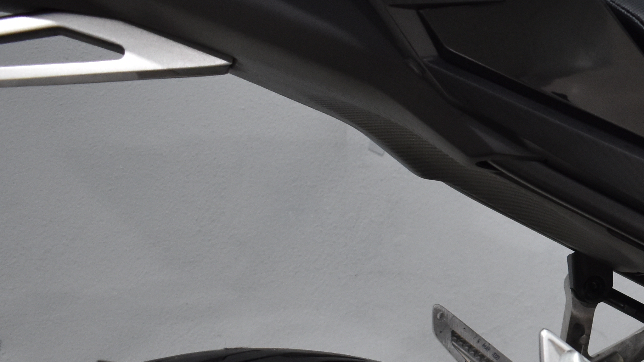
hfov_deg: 21.7
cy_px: 356
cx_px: 827
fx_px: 1520
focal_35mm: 89
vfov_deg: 13.4
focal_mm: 20
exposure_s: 1/60
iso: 800
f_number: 3.8
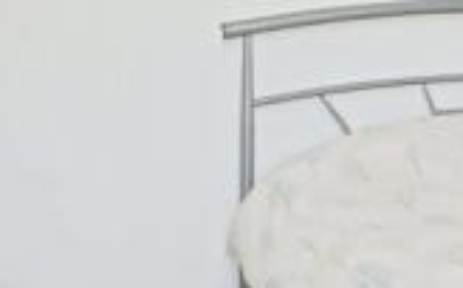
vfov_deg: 12.7
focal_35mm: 102
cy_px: 40
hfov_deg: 18.7
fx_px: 1285
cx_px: 630
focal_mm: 16
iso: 2000
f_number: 7.1
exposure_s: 1/80
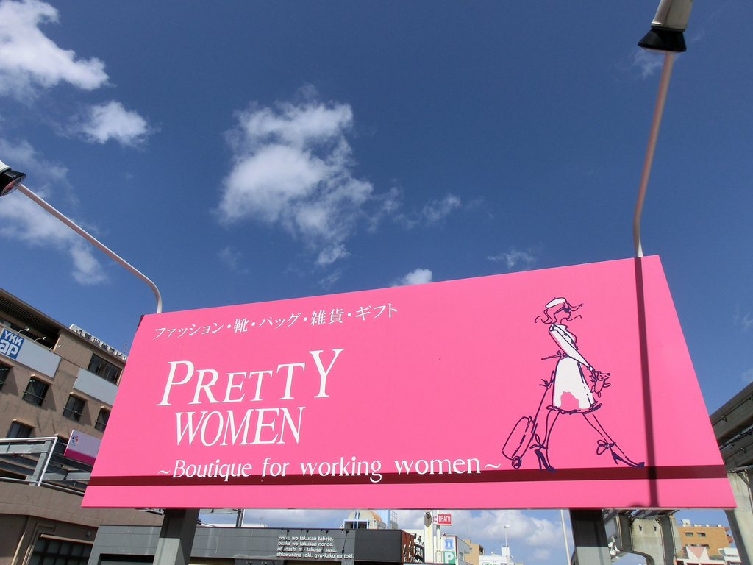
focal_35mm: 24
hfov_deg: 71.6
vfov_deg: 56.8
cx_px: 376
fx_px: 522
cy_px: 282
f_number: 7.9
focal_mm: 4.24
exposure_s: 1/400
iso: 100
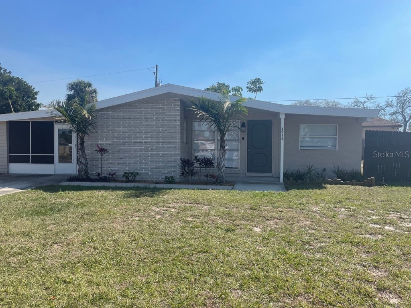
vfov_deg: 53.1
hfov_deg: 67.3
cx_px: 206
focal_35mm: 26
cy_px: 154
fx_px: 309
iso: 32
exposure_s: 1/4000
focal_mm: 4.2
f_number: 1.6
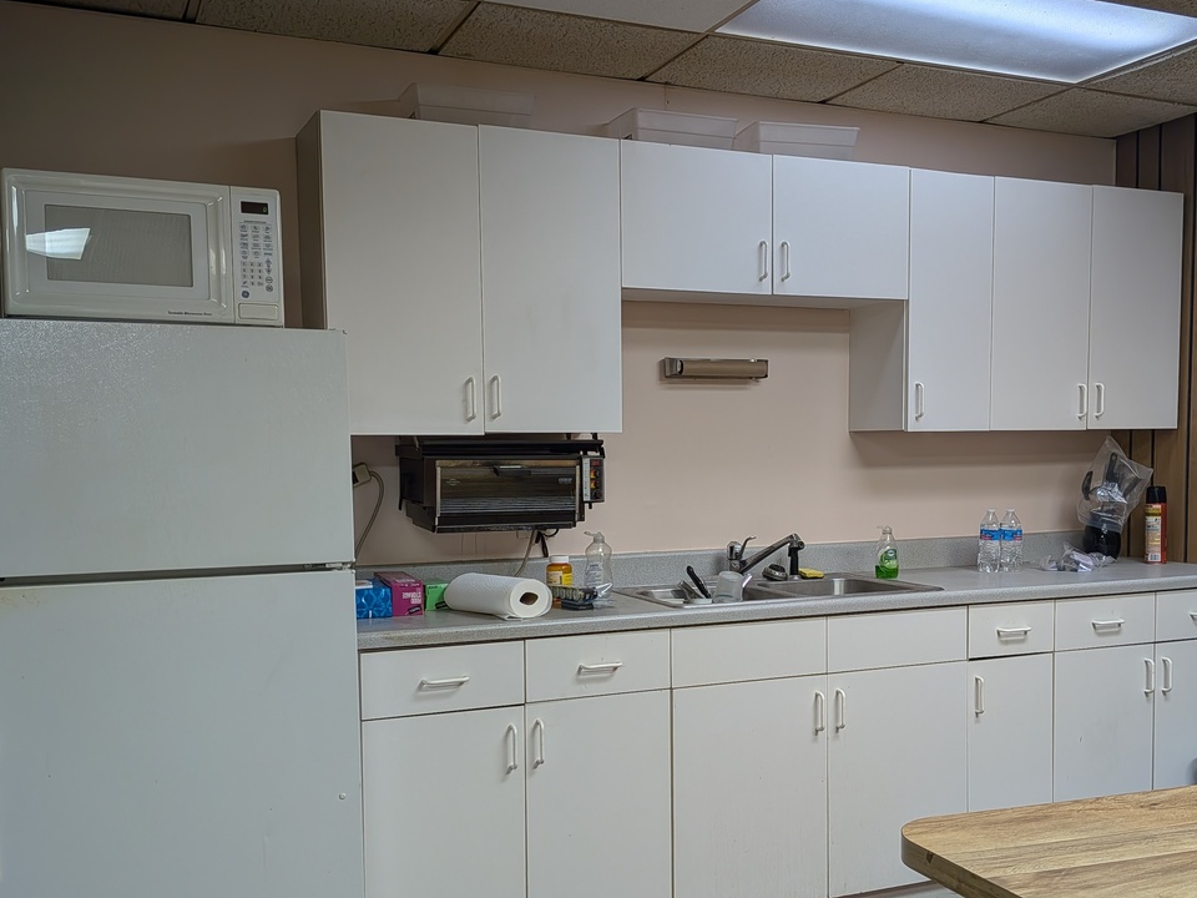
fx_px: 1245
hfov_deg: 51.2
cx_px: 681
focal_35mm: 36
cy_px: 538
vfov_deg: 39.5
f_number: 1.7
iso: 31
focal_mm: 4.53
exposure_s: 1/99.7
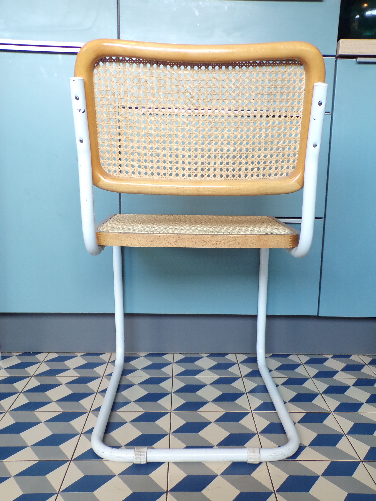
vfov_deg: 56.8
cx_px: 188
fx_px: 463
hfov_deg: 44.2
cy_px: 250
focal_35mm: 32
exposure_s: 1/25
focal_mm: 5.8
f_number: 3.2
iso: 200
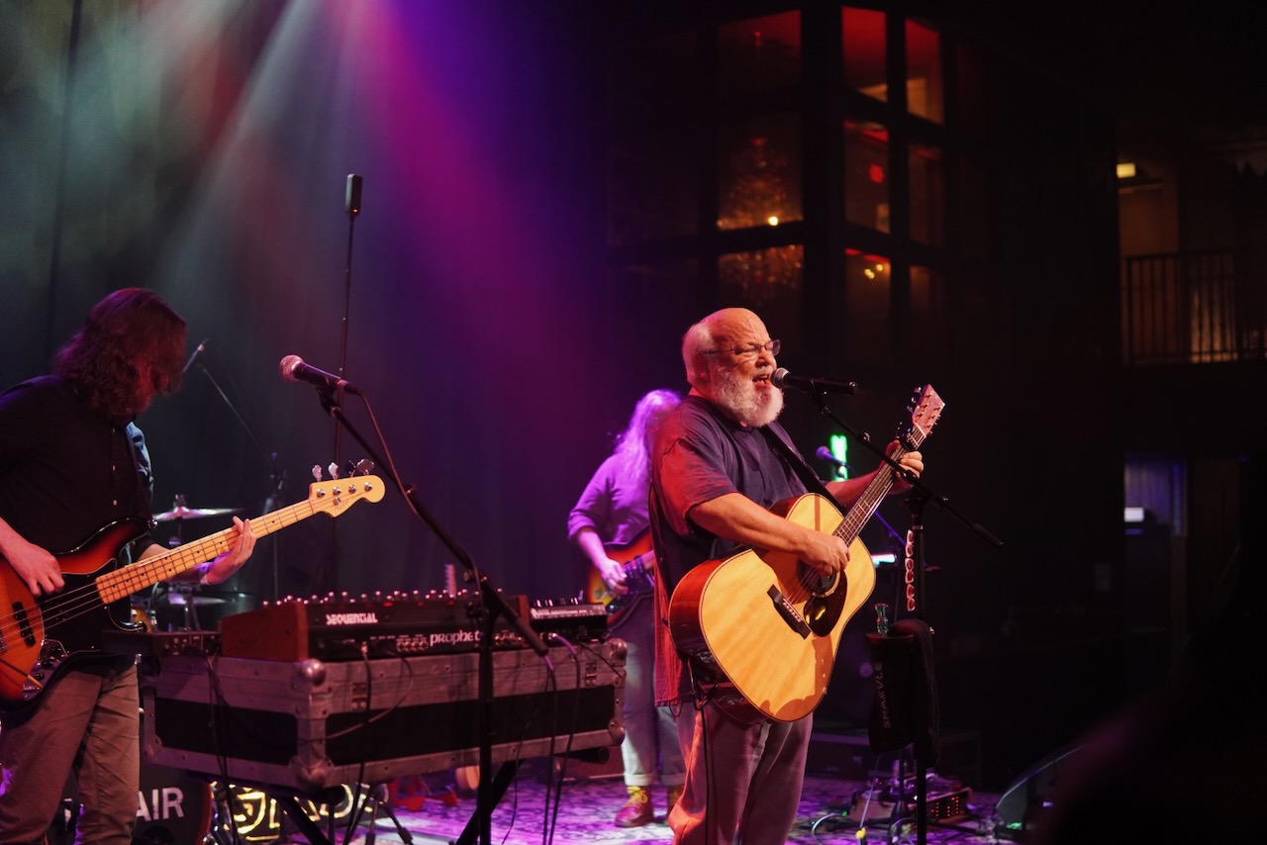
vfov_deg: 29.9
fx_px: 1584
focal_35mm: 45
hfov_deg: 43.6
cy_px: 422
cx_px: 634
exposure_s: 1/250
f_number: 1.4
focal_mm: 30
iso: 1250
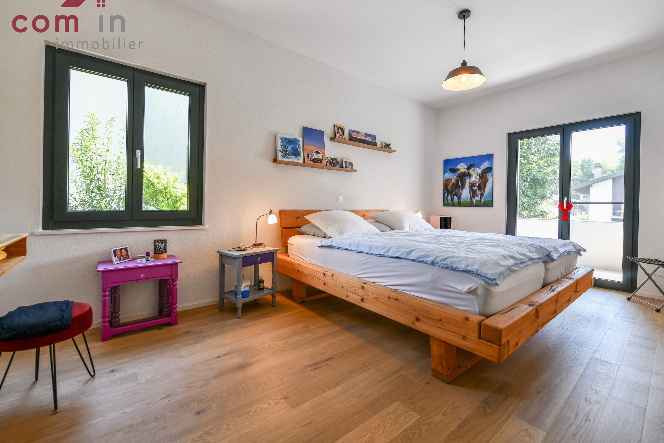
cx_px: 336
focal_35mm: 15
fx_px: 277
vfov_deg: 77.2
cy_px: 207
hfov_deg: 100.4
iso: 320
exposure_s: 1/100
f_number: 5
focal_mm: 14
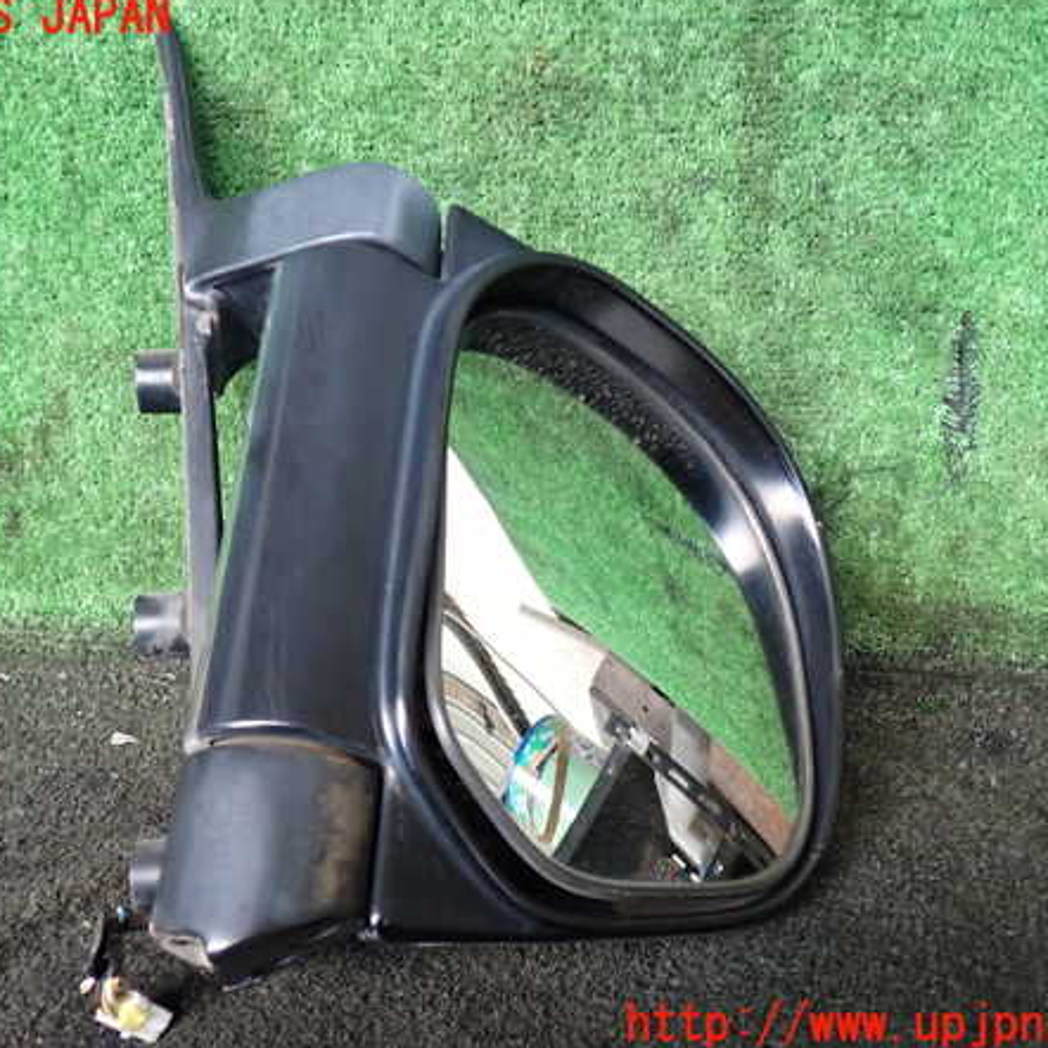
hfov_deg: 45.9
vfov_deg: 46.0
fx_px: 1233
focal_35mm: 36
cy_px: 522
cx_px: 450
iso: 400
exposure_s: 1/30
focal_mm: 5.4
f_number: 2.3
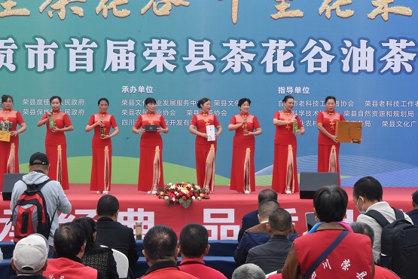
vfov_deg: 9.5
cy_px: 135
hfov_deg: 14.3
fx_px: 1672
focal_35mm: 144
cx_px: 207
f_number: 25
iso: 1250
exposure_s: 1/125
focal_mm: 82
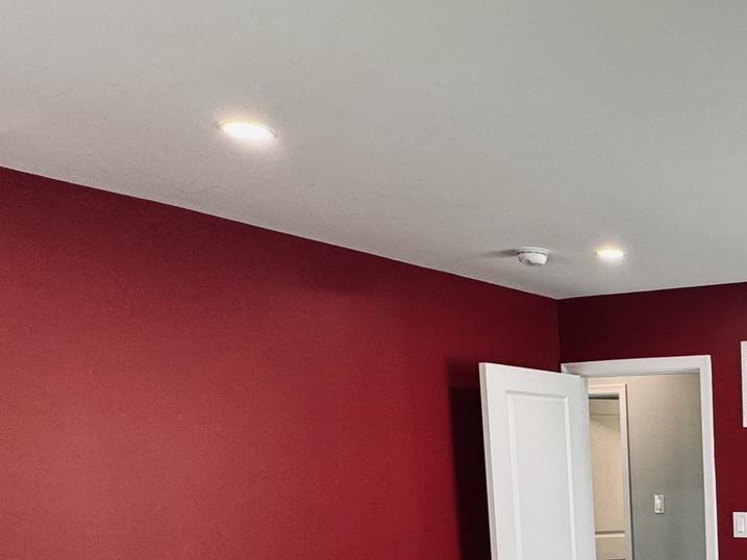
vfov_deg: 32.6
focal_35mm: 40
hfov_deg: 39.0
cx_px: 808
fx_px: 863
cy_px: 582
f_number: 2.2
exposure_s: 1/120
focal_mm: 2.22
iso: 160
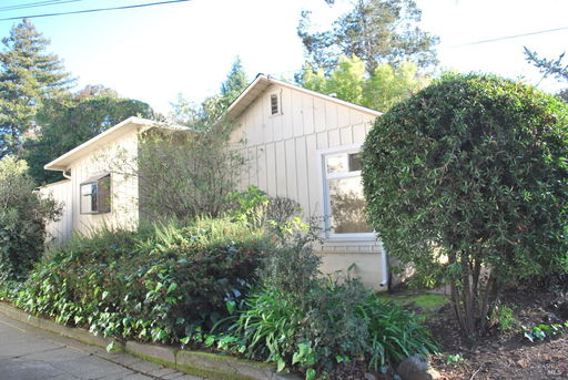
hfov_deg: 67.3
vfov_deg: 48.1
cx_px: 284
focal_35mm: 27
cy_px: 190
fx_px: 427
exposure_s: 1/125
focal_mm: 18
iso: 140
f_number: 5.6
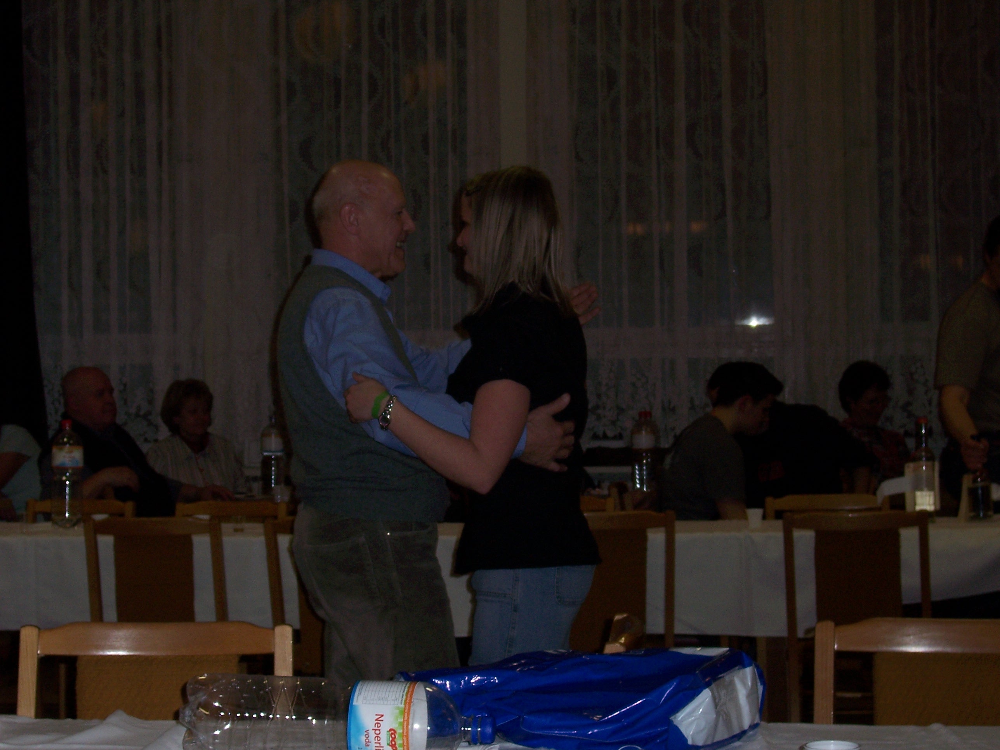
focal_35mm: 70
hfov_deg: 27.8
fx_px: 2022
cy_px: 375
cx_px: 500
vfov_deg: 21.0
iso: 100
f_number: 3.8
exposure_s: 1/100
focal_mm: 12
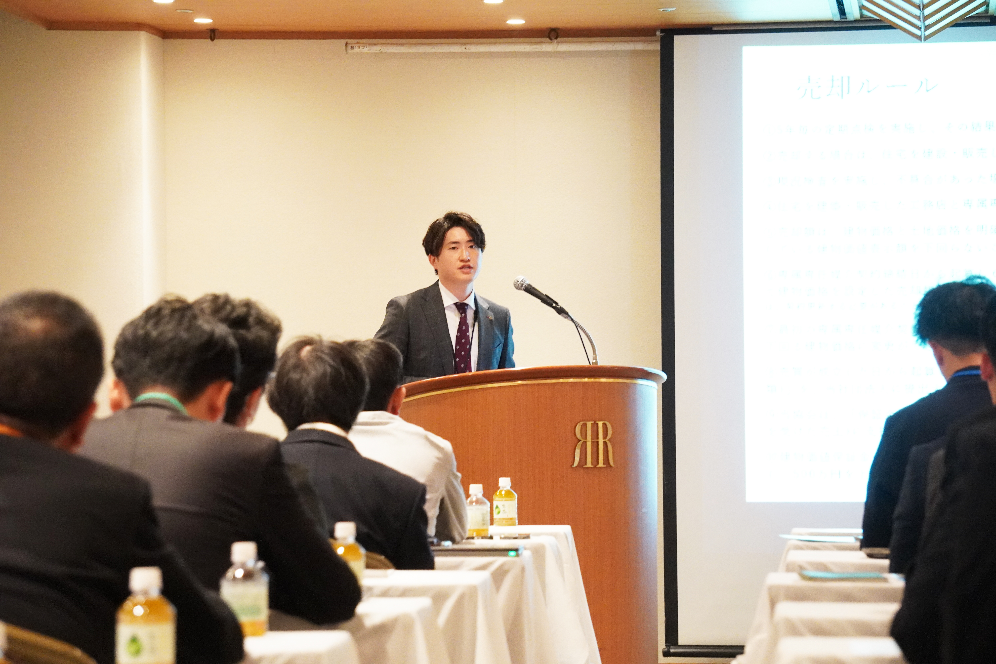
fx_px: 4814
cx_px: 498
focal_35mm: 174
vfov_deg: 7.9
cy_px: 332
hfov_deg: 11.8
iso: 6400
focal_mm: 116
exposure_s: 1/40
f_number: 5.6
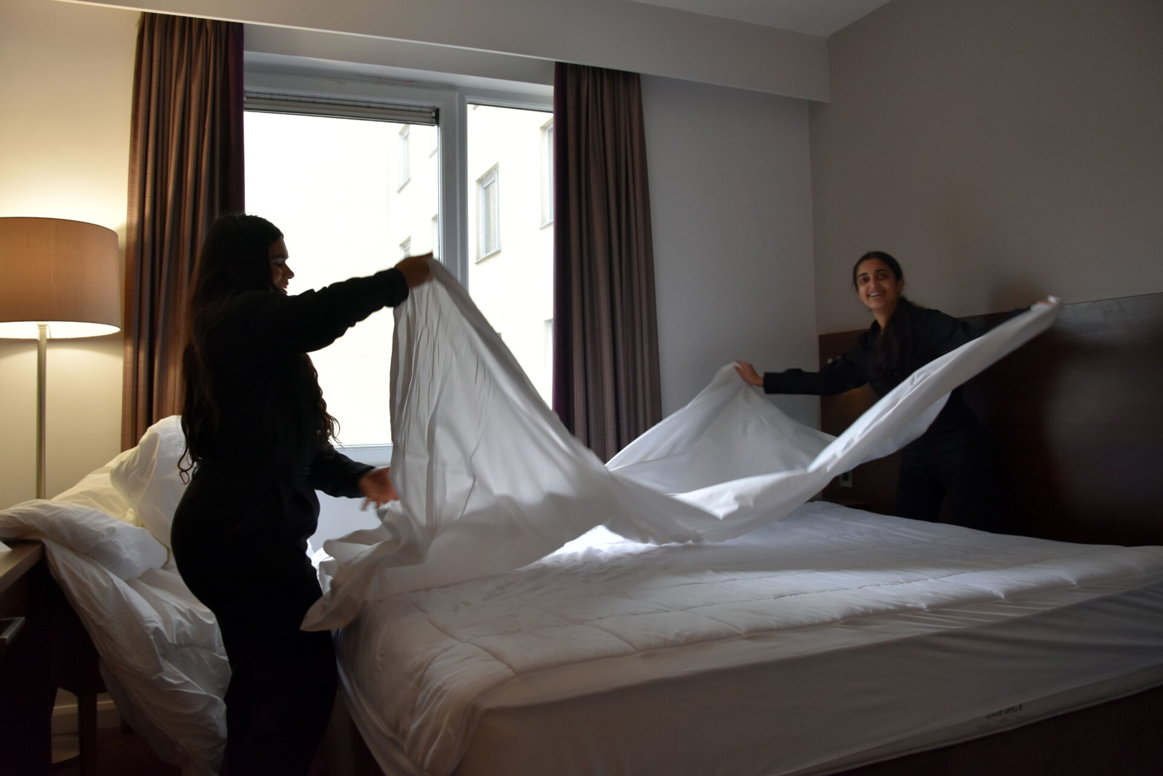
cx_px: 582
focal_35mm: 27
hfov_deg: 67.4
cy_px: 388
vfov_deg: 47.9
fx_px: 872
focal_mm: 18
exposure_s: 1/80
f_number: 4.5
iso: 800
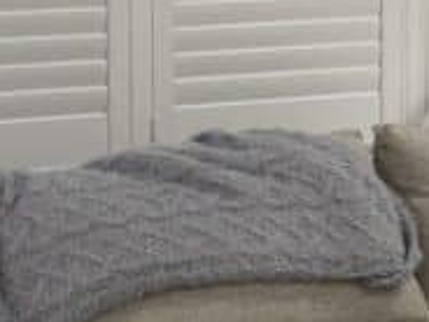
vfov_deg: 10.2
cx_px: 70
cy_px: 30
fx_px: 1797
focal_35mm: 145
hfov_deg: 13.5
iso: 160
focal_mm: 5.96
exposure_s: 1/60
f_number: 1.6
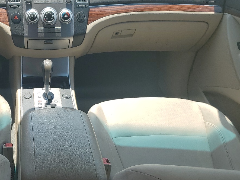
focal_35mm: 47
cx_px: 39
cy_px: 108
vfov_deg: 30.8
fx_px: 326
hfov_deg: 38.5
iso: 50
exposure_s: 1/833
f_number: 1.5
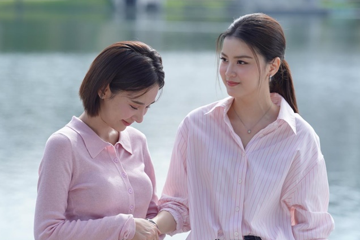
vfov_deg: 7.5
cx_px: 163
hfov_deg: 11.3
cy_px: 135
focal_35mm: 182
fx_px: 1820
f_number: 4.5
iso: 250
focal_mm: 145
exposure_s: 1/1250
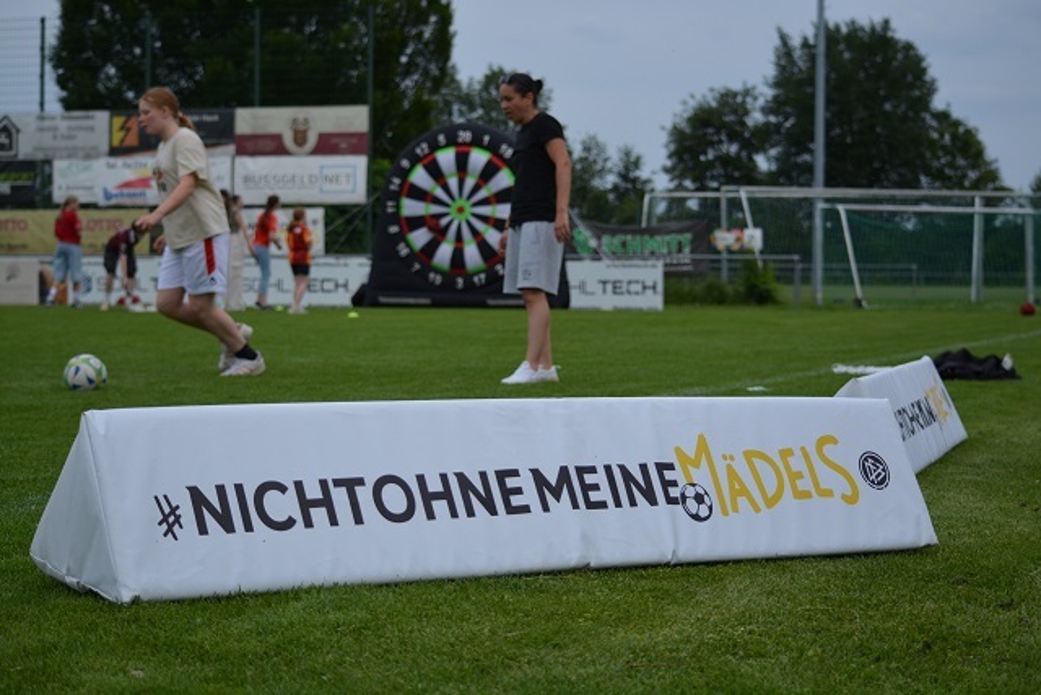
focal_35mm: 82
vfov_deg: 16.6
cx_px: 520
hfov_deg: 24.6
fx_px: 2386
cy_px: 348
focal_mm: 55
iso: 500
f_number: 4.5
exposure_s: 1/1000
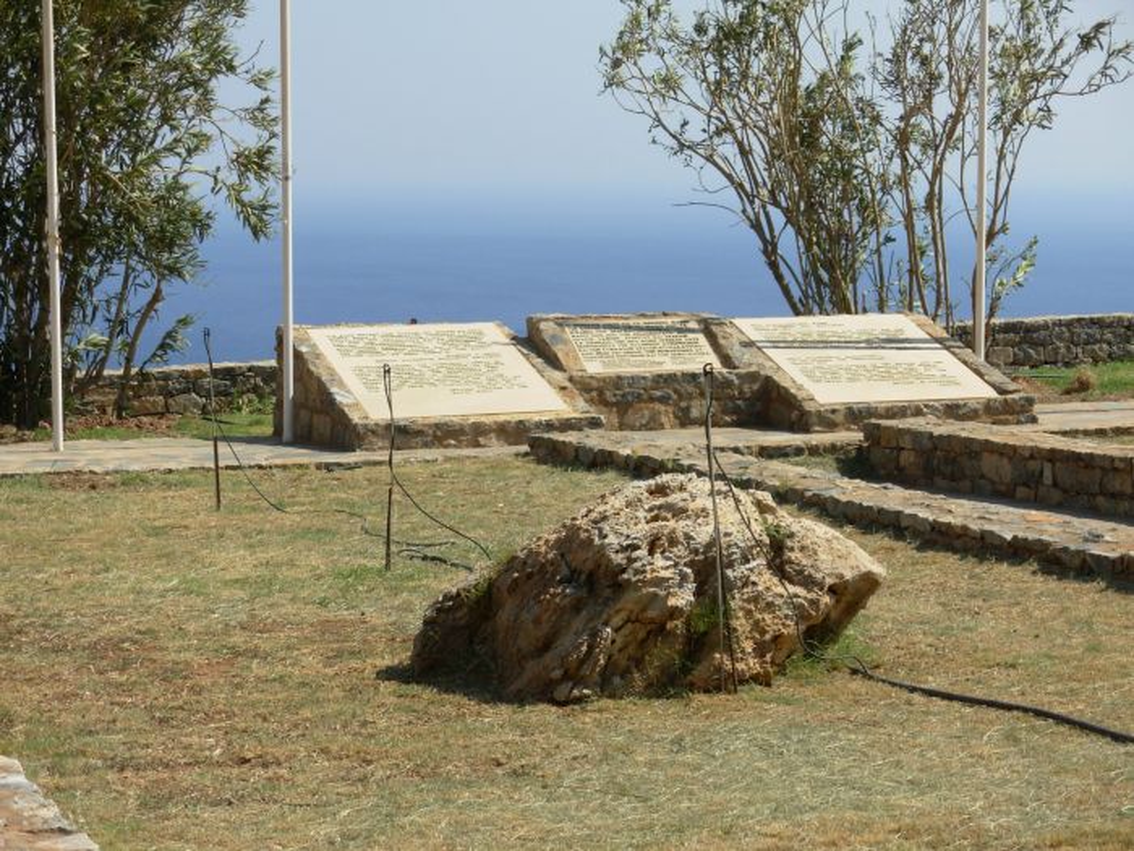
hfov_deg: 18.9
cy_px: 426
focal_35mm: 104
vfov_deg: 14.2
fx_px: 3407
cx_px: 567
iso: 50
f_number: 4
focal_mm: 17.2
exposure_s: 1/861
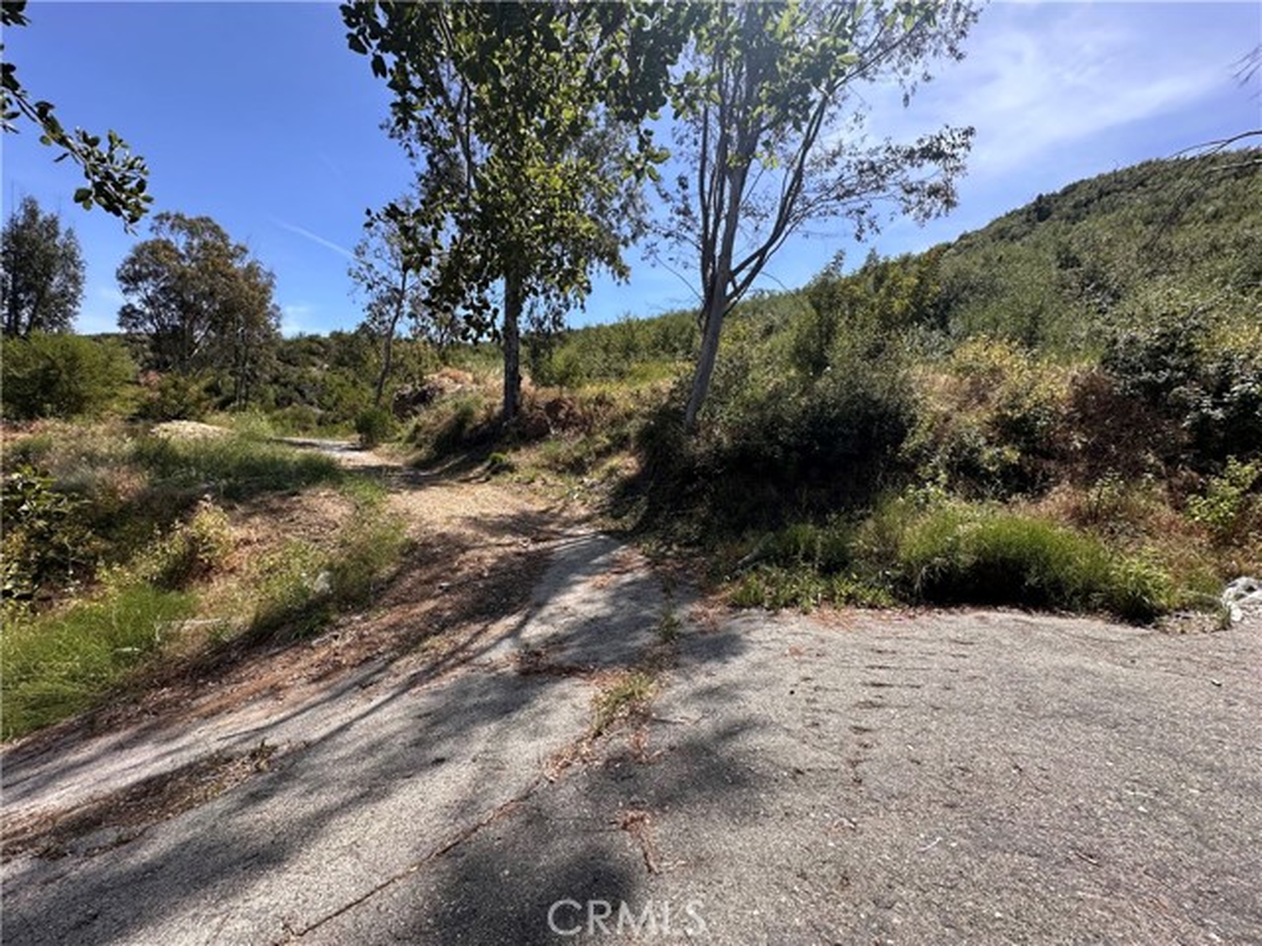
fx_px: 510
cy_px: 473
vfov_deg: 85.7
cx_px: 631
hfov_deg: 102.1
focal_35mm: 14
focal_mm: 2.22
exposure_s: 1/947
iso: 40
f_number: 2.2
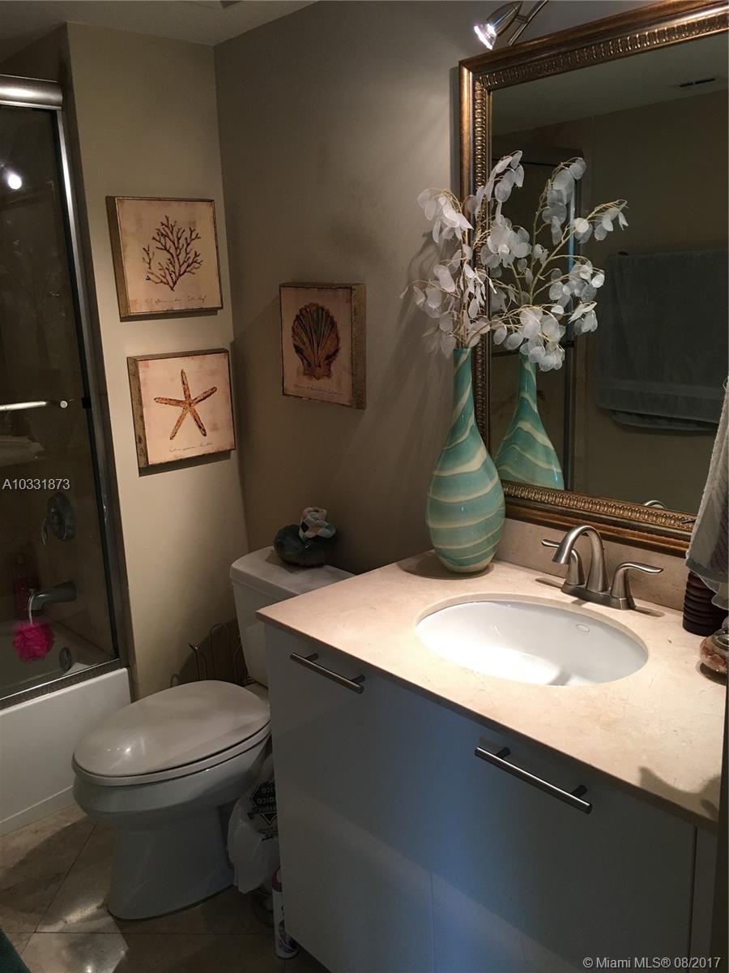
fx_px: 814
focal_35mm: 29
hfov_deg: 48.2
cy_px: 486
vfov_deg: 61.7
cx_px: 364
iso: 40
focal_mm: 4.15
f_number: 2.2
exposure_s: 1/30
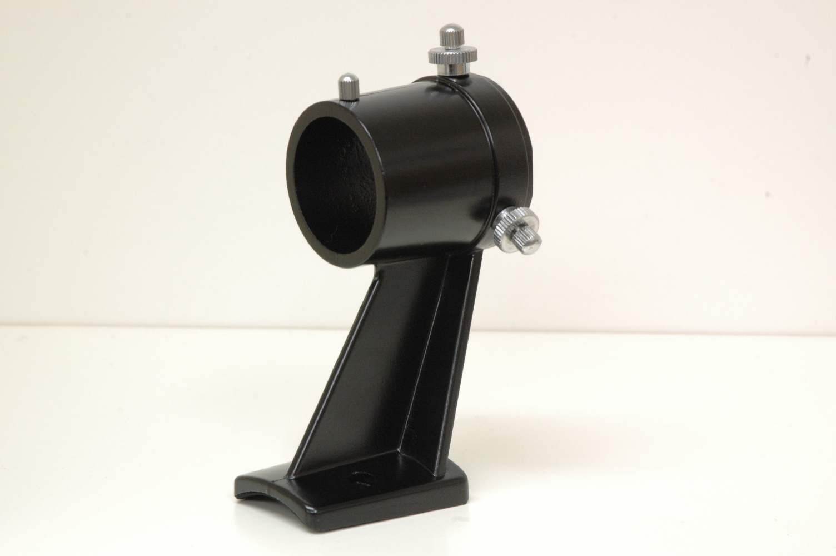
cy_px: 278
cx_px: 418
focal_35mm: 128
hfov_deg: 16.1
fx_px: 2958
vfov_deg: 10.7
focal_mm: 85
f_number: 16
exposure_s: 1/6
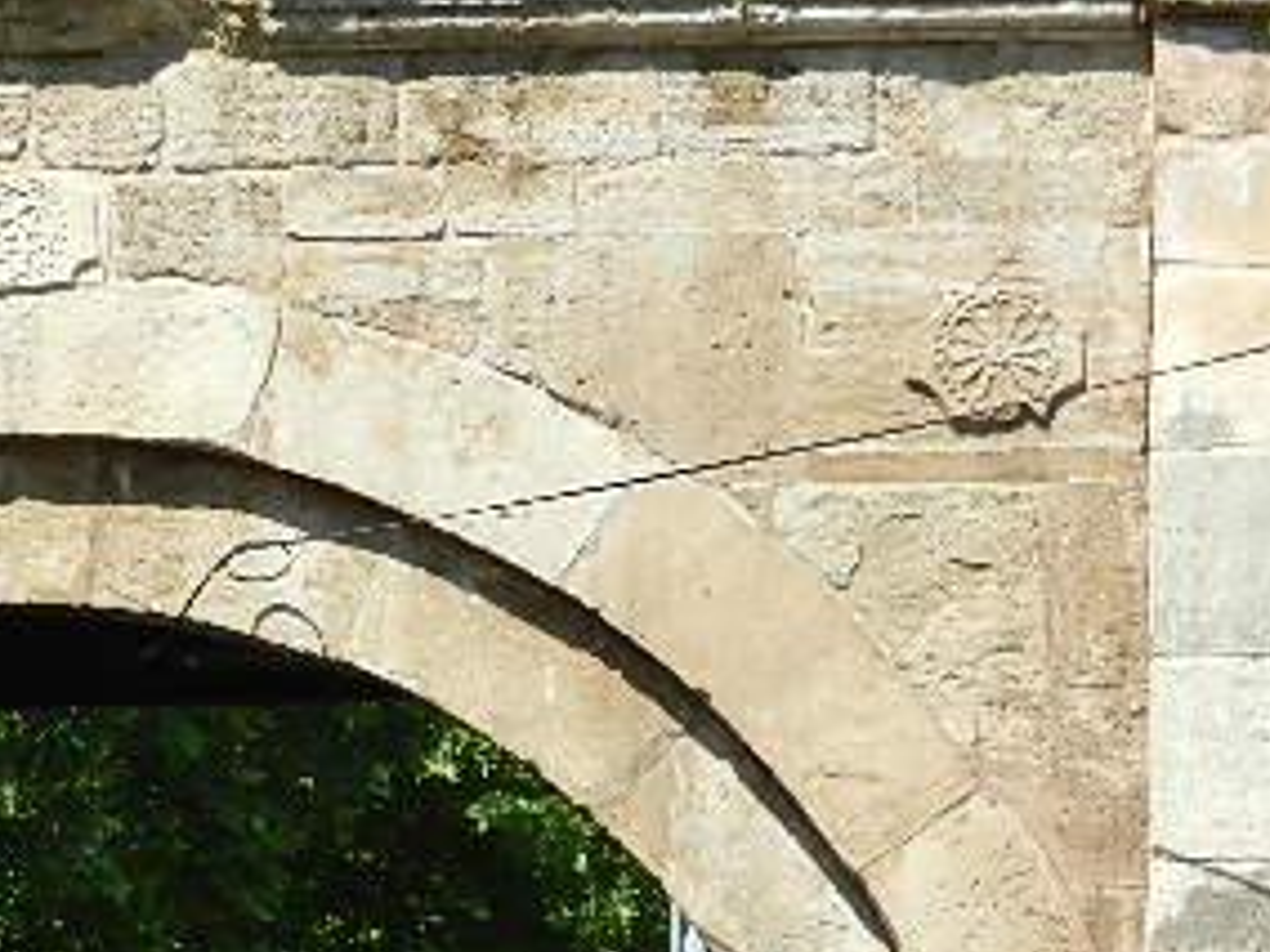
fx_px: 8768
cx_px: 282
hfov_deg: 8.3
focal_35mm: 239
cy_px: 992
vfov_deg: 6.2
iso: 160
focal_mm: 19.1
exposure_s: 1/640
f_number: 5
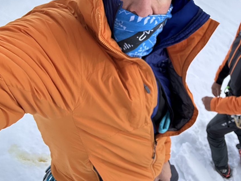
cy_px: 57
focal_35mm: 35
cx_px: 176
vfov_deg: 40.1
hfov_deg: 50.8
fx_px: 244
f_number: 1.9
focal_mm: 2.69
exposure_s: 1/166
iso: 32
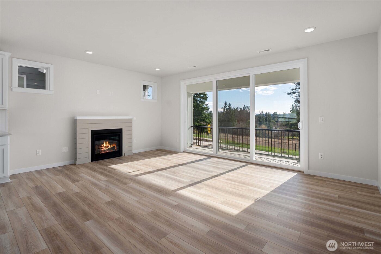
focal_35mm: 16
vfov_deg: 73.8
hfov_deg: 96.7
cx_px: 190
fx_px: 169
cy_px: 127
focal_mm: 16
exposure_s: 1/30
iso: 160
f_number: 7.1
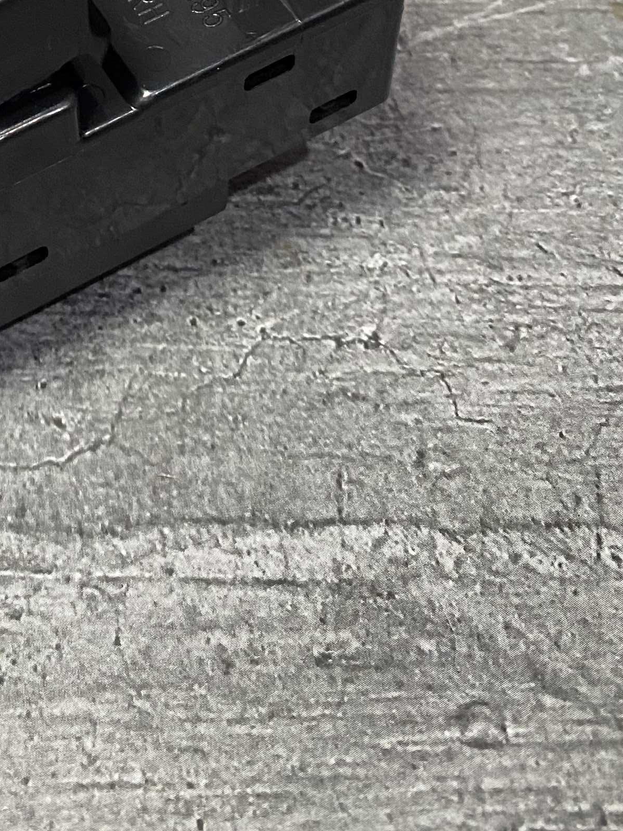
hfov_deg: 21.0
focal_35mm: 66
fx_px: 1584
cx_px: -89
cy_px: -170
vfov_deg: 26.2
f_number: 1.8
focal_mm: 4.25
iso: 160
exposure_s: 1/50
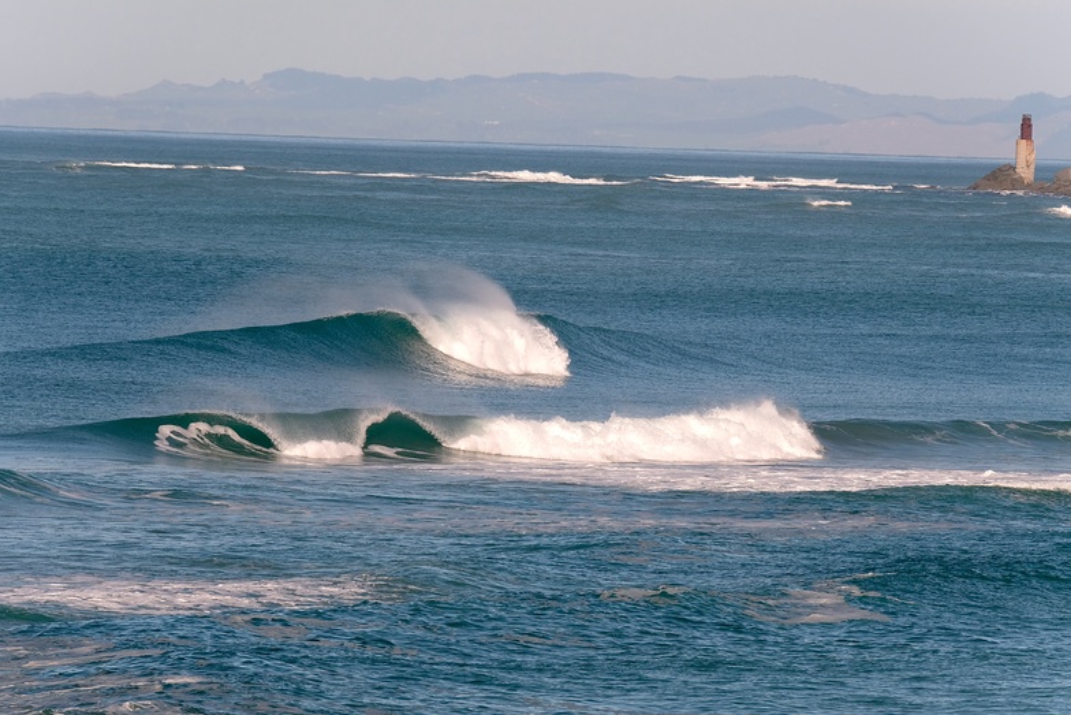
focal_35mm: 488
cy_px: 358
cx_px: 536
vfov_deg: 2.8
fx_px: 14520
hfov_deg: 4.2
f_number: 8
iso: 400
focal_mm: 325
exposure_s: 1/2000
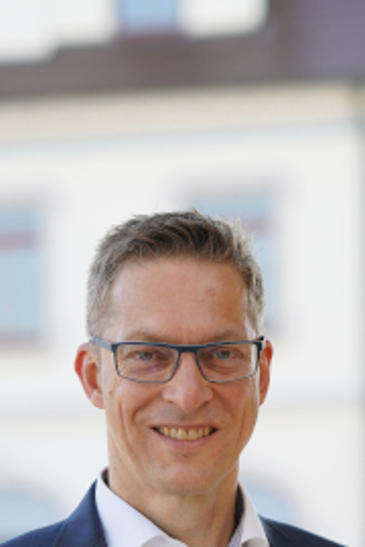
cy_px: 673
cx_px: 238
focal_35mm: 252
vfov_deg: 8.1
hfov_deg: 5.5
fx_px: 3832
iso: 100
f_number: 2.5
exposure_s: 1/400
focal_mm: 85
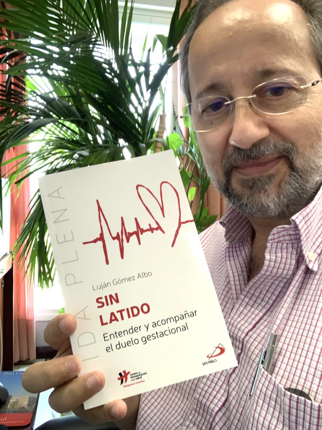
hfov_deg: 44.2
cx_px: 161
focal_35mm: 32
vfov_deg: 56.8
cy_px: 215
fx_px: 397
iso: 160
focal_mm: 2.87
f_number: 2.2
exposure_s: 1/60
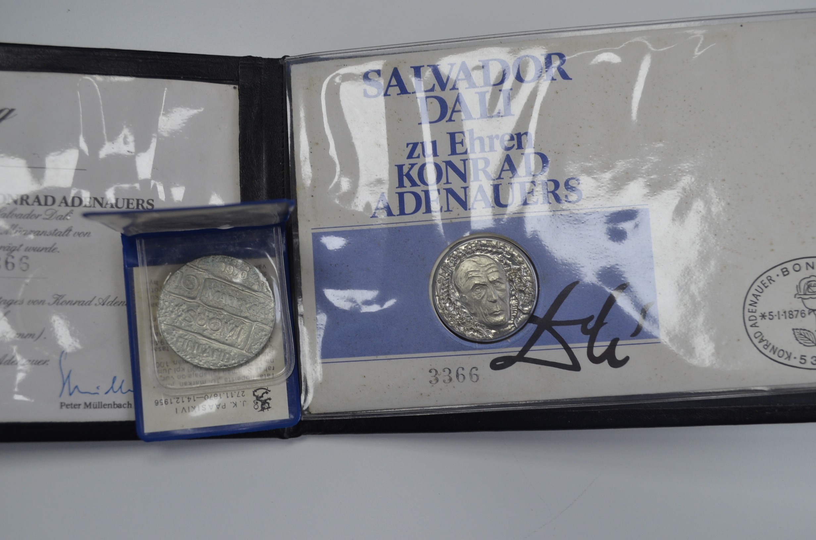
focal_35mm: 33
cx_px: 408
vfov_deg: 39.8
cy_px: 270
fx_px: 746
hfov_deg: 57.3
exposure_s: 1/125
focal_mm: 22
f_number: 5.6
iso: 400
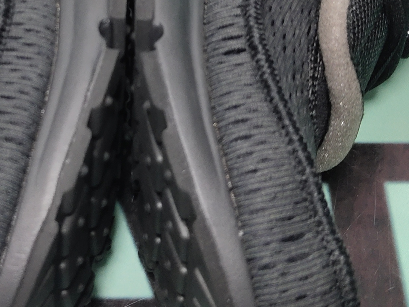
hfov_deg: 21.8
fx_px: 1051
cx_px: 101
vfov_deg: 16.4
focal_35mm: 89
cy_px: 37
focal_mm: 4.35
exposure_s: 1/100
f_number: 1.79
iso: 259
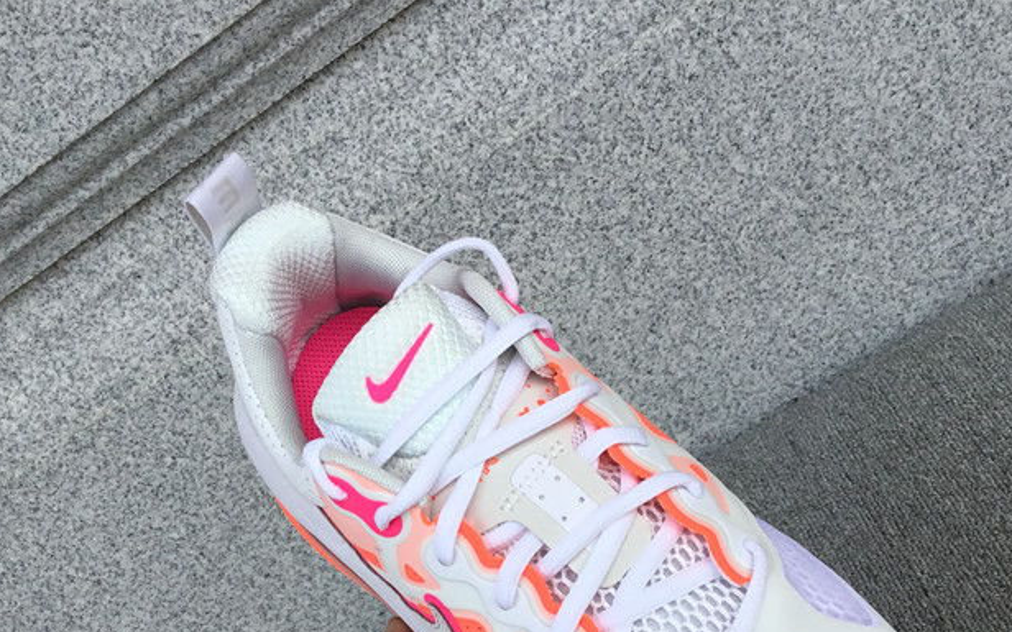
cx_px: 549
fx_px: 1324
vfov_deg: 26.1
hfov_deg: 41.8
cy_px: 551
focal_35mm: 48
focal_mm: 3.3
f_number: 2.4
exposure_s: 1/691
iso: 25
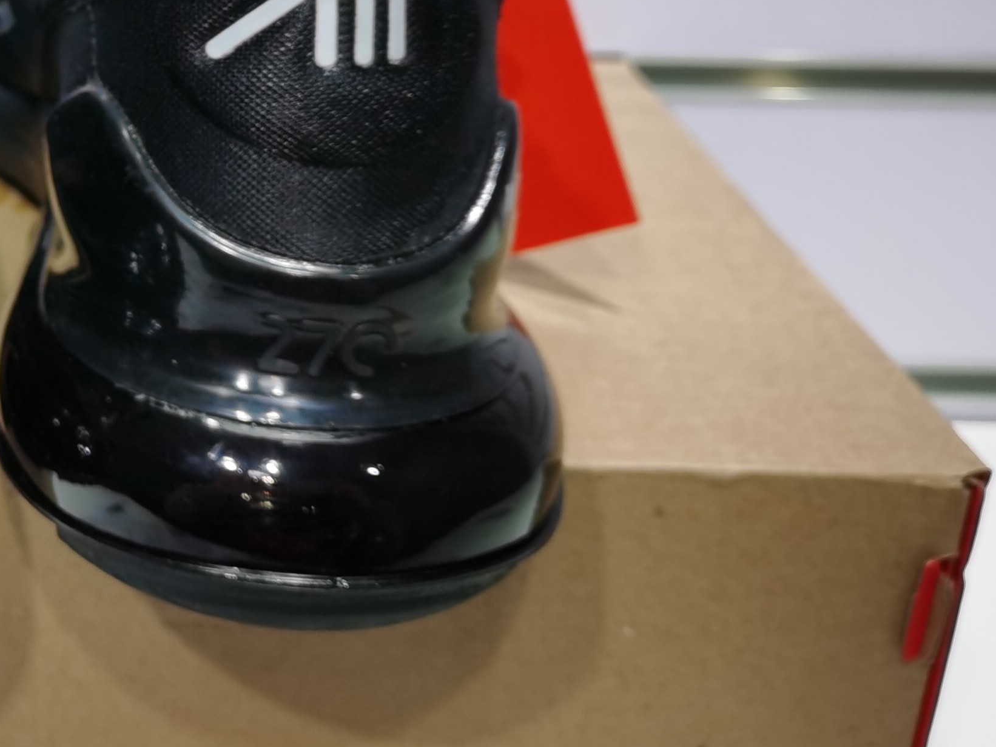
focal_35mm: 60
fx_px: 1726
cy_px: 69
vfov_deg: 23.7
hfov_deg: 30.0
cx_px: -4
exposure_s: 1/378
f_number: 1.8
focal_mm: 5.58
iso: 50
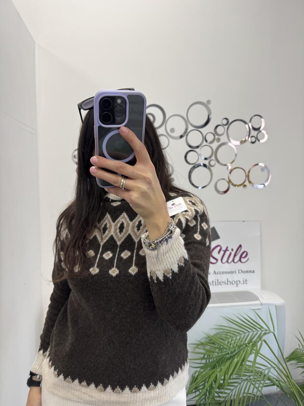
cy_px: 203
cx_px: 152
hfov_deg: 56.8
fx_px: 281
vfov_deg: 71.6
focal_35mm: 24
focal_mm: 6.76
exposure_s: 1/100
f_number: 1.78
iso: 125
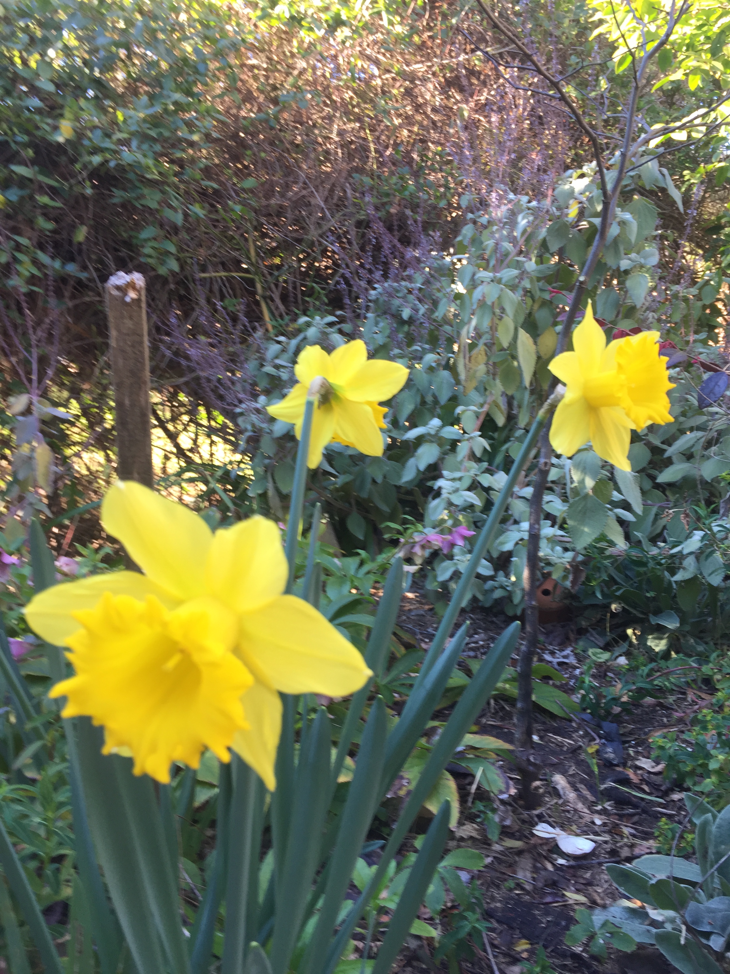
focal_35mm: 29
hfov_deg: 48.2
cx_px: 365
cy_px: 487
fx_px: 815
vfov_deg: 61.7
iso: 32
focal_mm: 4.15
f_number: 2.2
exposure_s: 1/50
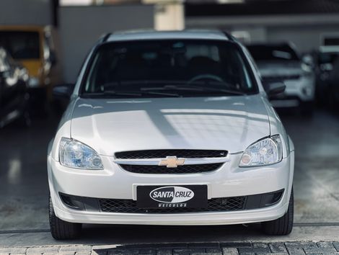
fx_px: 755
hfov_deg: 25.3
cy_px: 128
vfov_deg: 19.2
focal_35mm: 77
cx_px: 170
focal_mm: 9
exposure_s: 1/222
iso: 25
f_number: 2.8
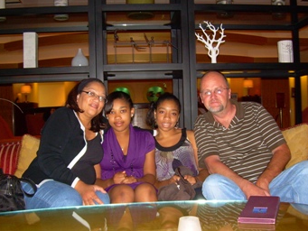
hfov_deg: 45.8
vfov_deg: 35.2
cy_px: 116
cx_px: 153
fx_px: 365
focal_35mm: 41
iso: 200
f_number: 2.8
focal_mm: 6.3
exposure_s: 1/60
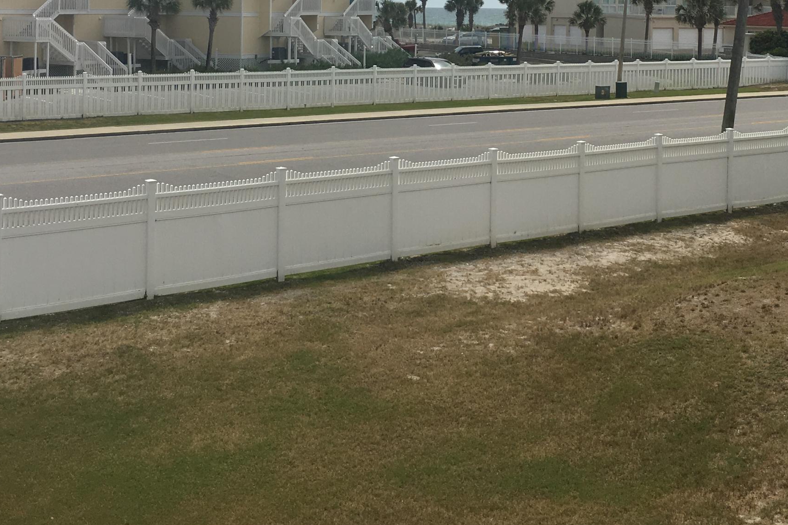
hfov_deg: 37.4
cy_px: 24
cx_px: 466
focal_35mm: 53
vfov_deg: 24.6
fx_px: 1160
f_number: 2.2
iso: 25
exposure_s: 1/2747
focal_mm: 4.15
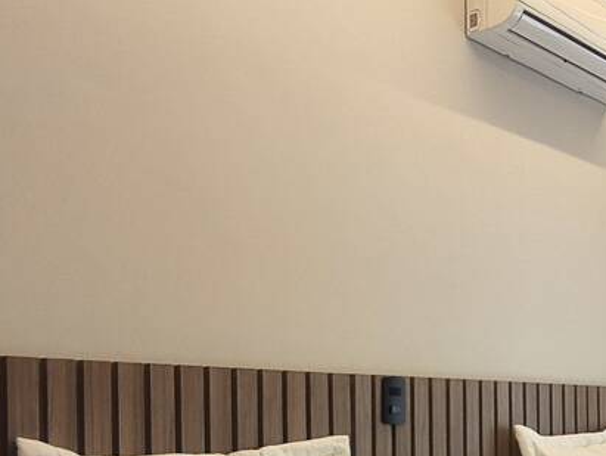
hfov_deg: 31.4
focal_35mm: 56
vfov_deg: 25.3
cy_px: 416
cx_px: 625
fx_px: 981
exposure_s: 1/120
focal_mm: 1.65
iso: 64
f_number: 2.2
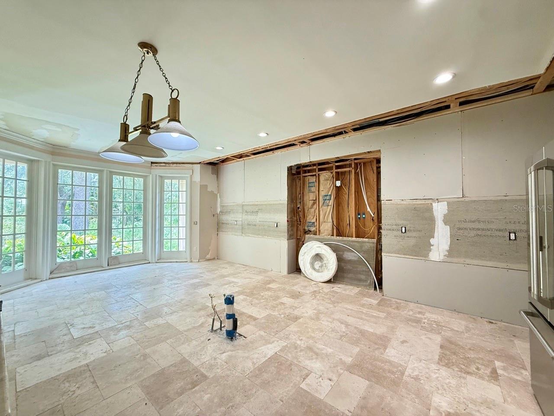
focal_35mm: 14
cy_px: 208
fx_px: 224
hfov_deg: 102.1
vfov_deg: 85.7
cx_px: 277
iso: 320
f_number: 2.2
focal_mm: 2.22
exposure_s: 1/95
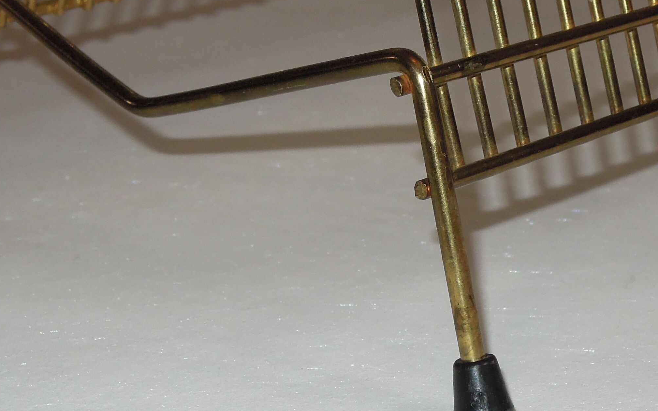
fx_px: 1883
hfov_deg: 19.8
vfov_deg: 12.5
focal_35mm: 105
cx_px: 382
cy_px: 151
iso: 160
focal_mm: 9
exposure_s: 1/50
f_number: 3.7
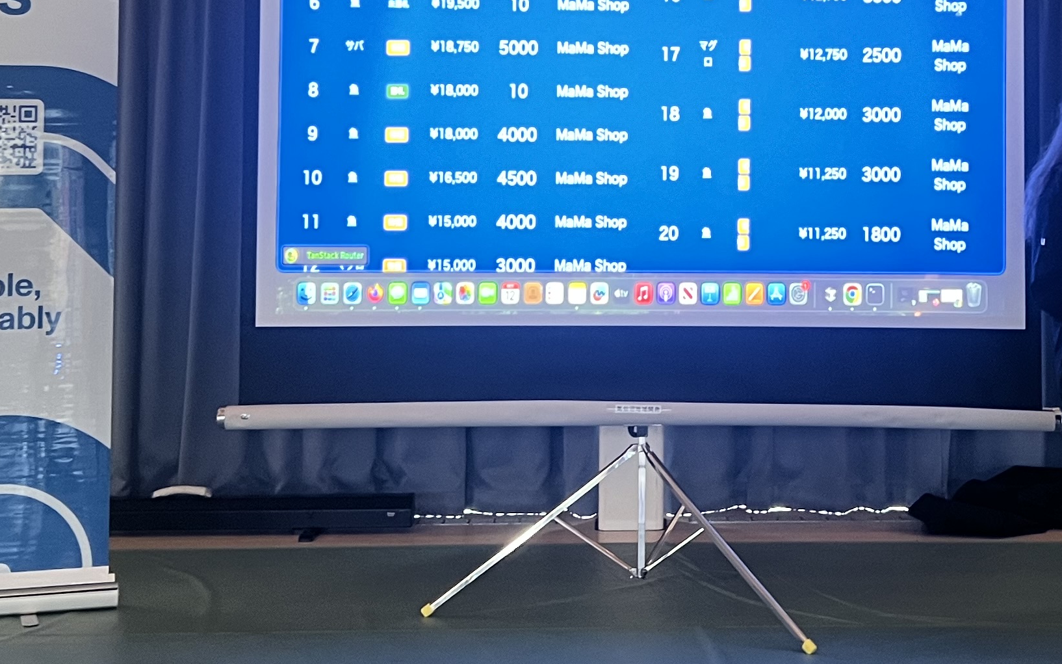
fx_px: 1968
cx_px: 706
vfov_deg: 18.8
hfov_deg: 30.0
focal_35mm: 68
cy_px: 66
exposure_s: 1/50
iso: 200
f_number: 1.5
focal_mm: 5.7
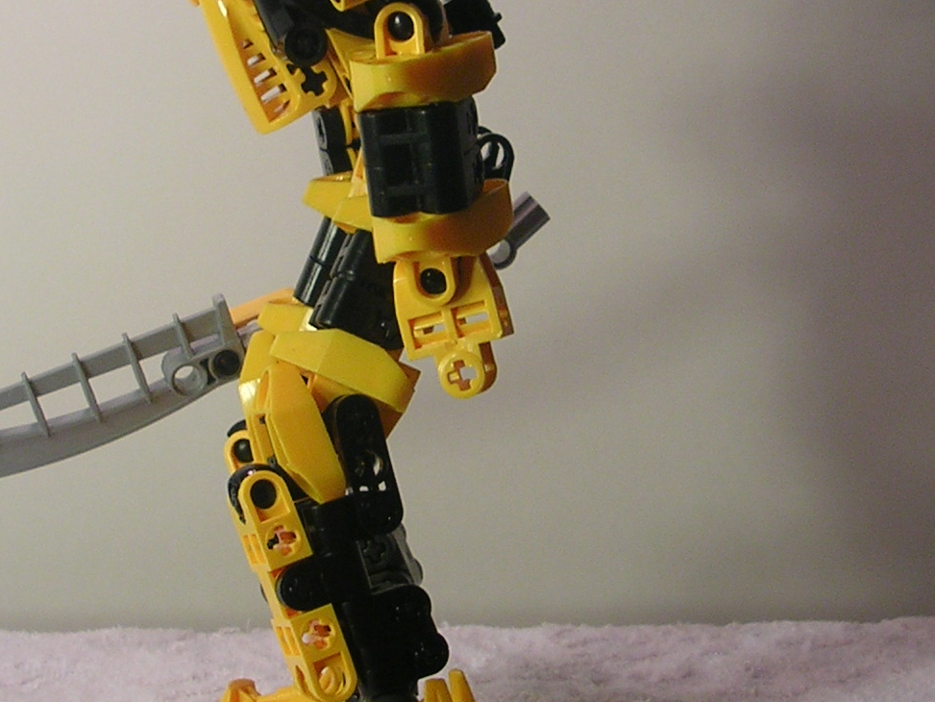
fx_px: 2161
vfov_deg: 18.4
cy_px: 244
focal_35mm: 80
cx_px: 451
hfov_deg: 24.4
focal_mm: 5.8
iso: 50
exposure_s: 1/38.2
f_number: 2.8
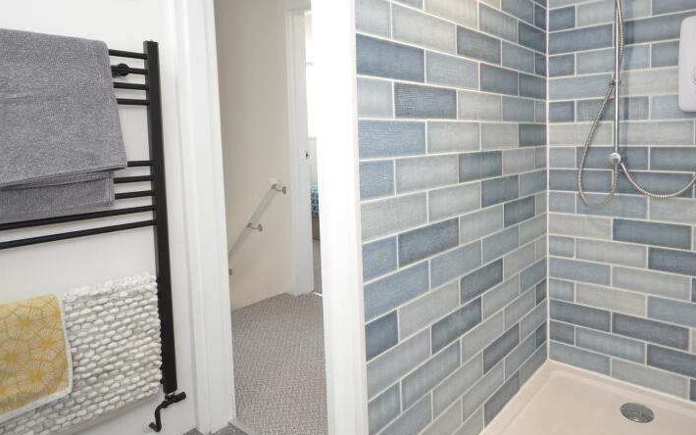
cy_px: 161
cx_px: 440
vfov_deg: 54.4
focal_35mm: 22
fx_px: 417
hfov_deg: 78.0
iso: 640
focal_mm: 10
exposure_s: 1/60
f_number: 4
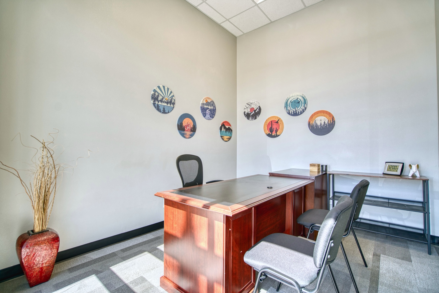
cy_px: 146
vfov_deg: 73.7
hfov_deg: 96.7
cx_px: 220
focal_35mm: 16
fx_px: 195
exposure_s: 1/640
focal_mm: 16
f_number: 4
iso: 500
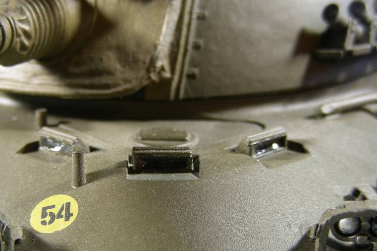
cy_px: 136
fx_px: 1152
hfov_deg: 18.6
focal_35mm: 110
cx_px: 144
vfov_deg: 12.5
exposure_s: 1/4.7
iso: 50
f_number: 3.5
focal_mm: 13.2
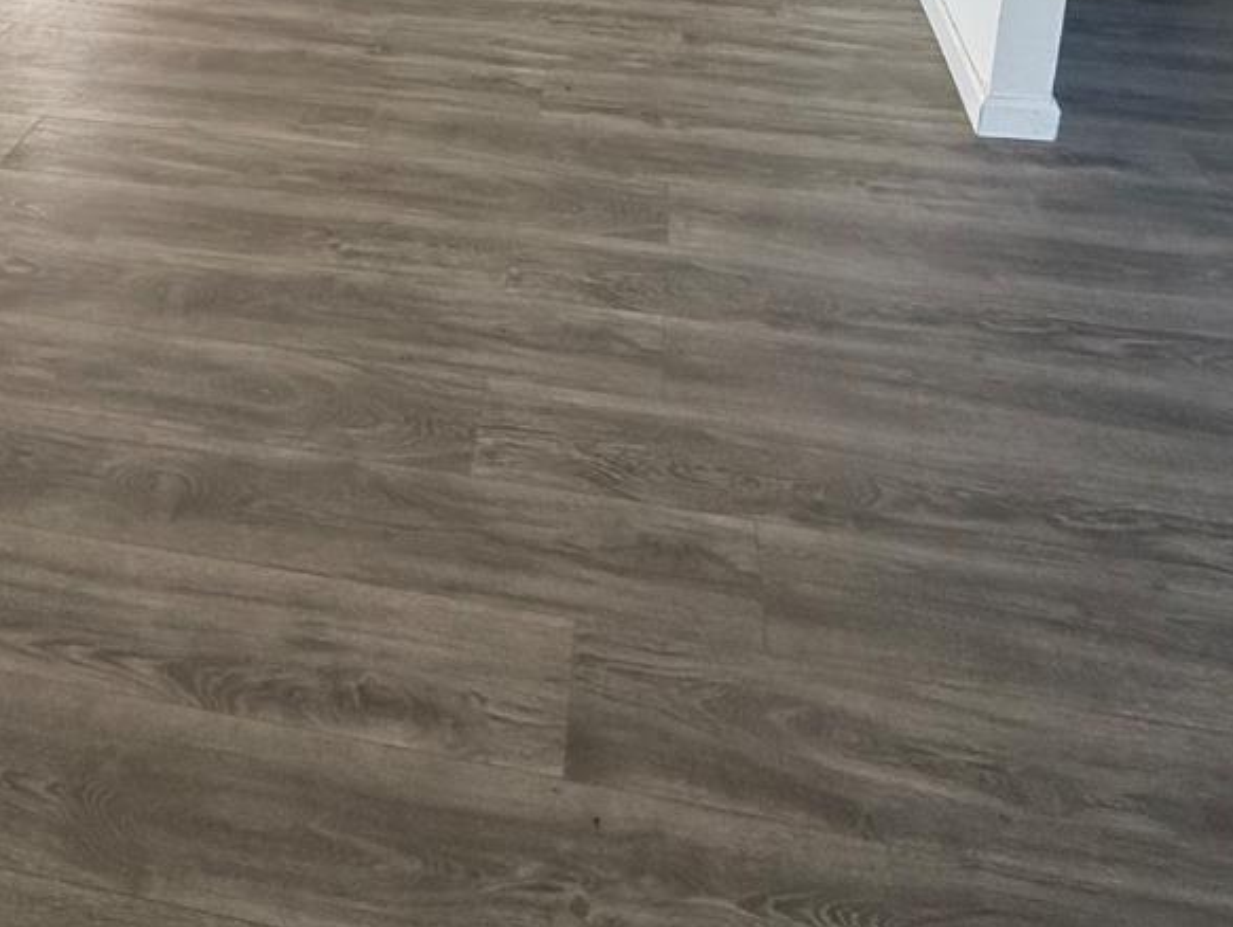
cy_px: -247
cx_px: 434
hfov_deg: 50.6
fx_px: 1283
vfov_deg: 31.6
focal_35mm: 36
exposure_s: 1/99
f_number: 2.2
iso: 200
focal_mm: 2.22
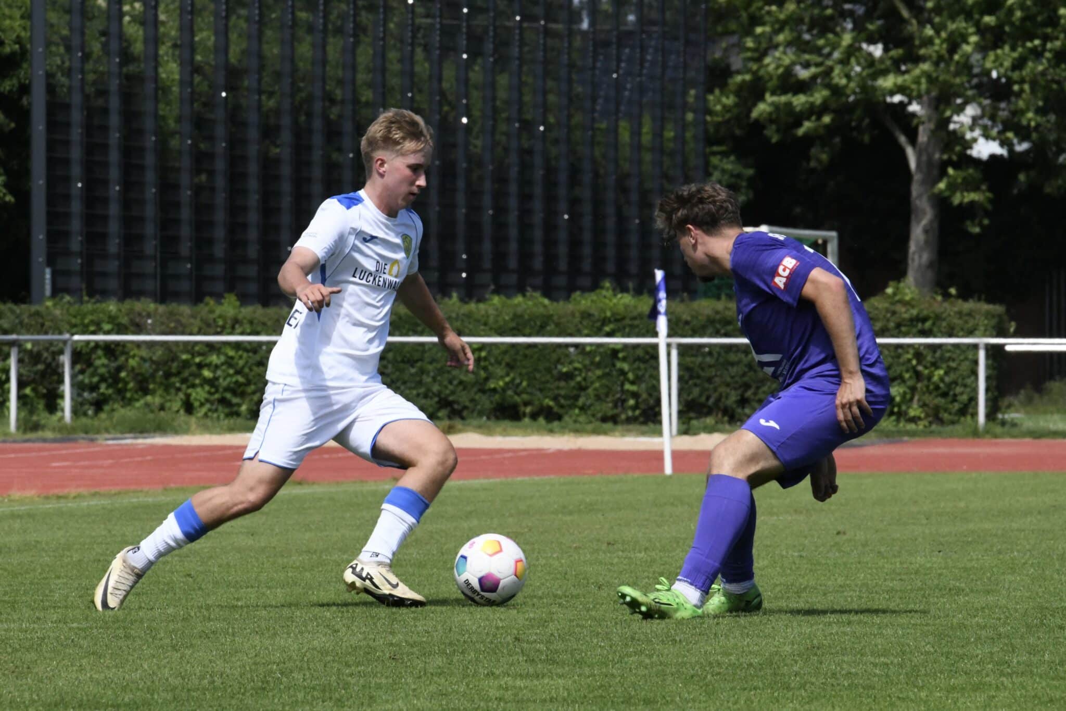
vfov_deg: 3.4
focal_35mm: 400
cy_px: 356
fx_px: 11843
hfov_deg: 5.2
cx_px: 533
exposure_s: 1/1600
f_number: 22
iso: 5000
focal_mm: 400
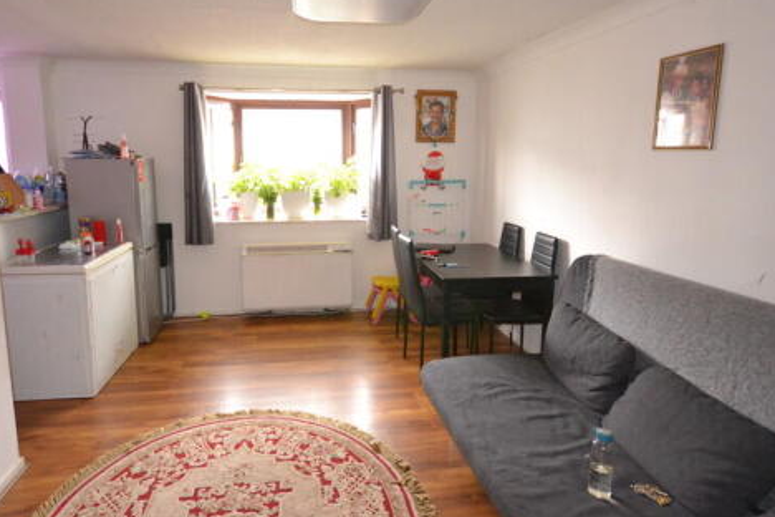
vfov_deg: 59.4
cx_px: 350
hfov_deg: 81.0
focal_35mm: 21
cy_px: 233
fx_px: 452
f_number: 4
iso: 1600
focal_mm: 10
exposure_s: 1/60
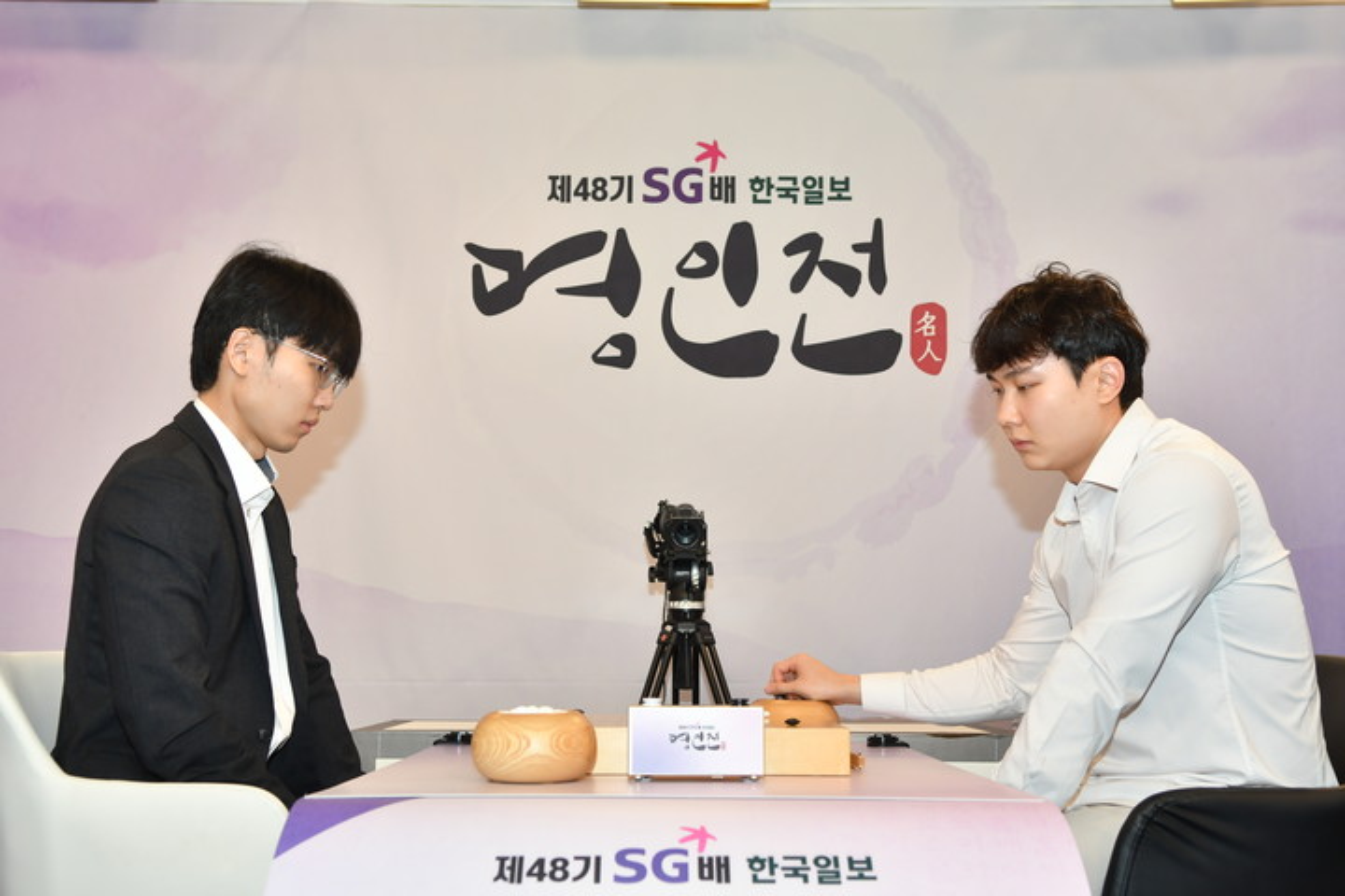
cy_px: 448
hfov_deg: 43.6
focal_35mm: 45
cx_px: 672
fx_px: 1681
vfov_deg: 29.9
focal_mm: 30
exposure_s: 1/200
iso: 400
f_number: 5.6
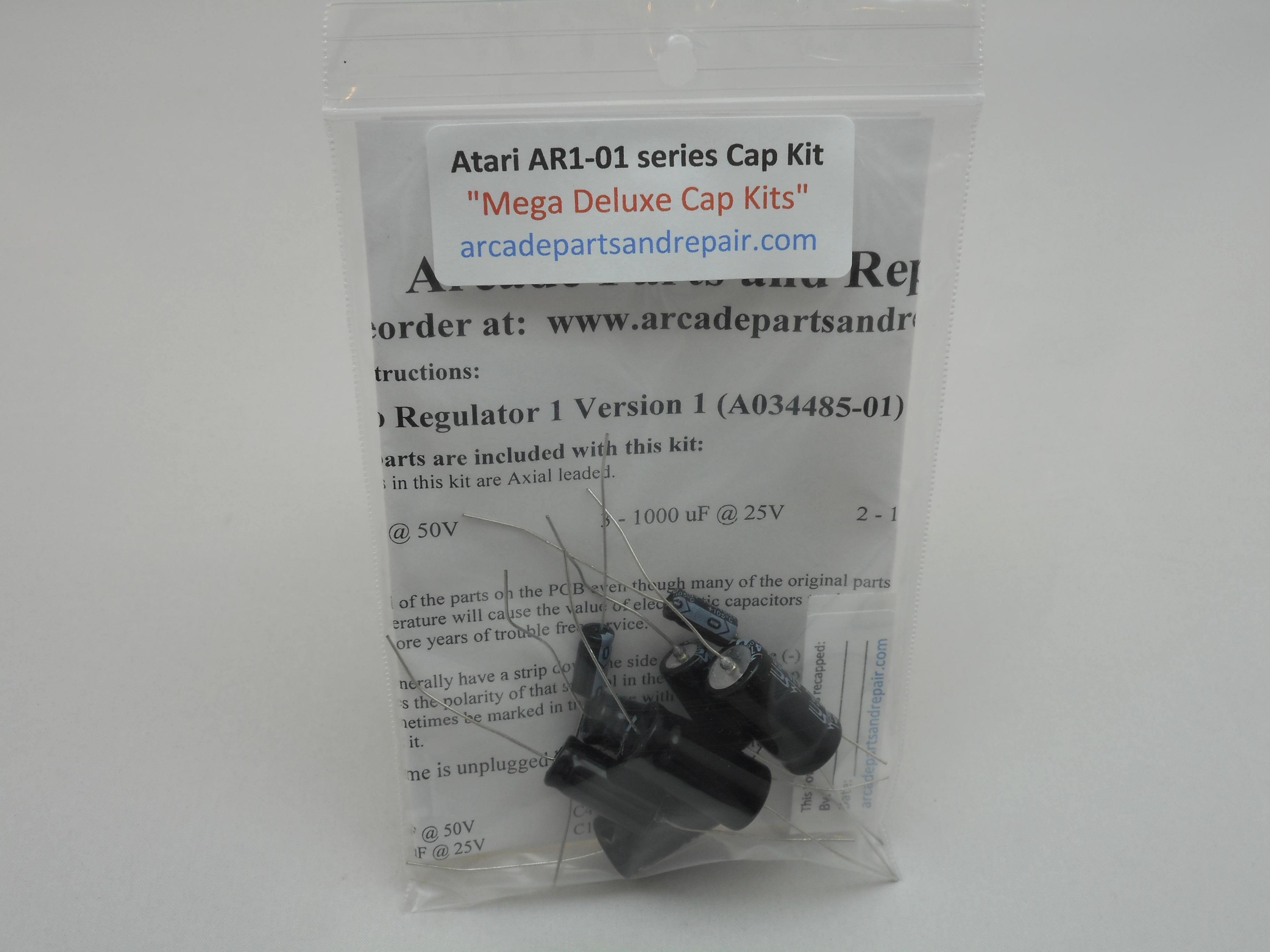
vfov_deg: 32.9
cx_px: 635
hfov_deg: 42.9
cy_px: 476
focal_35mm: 44
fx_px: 1614
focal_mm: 7.9
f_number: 4.7
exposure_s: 1/30
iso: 80
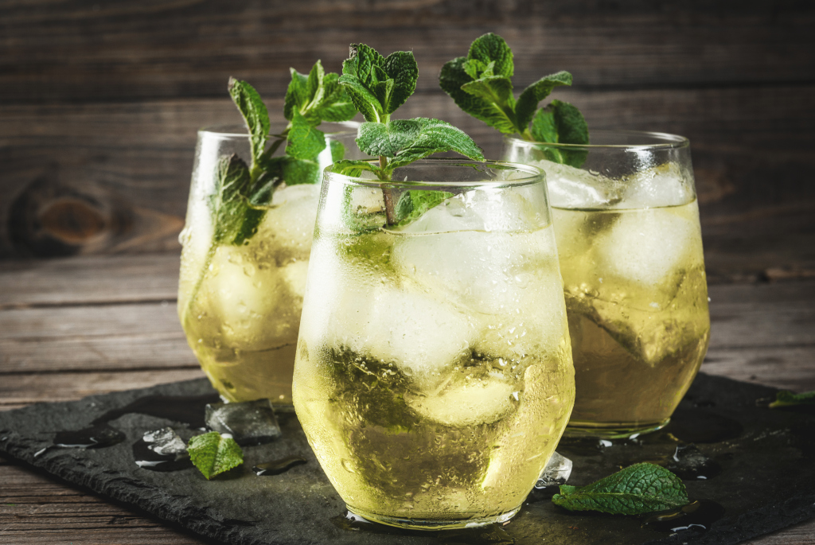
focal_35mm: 75
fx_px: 1700
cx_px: 408
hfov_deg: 27.0
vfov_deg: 18.2
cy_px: 272
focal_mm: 50
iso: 100
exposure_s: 1/50
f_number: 11
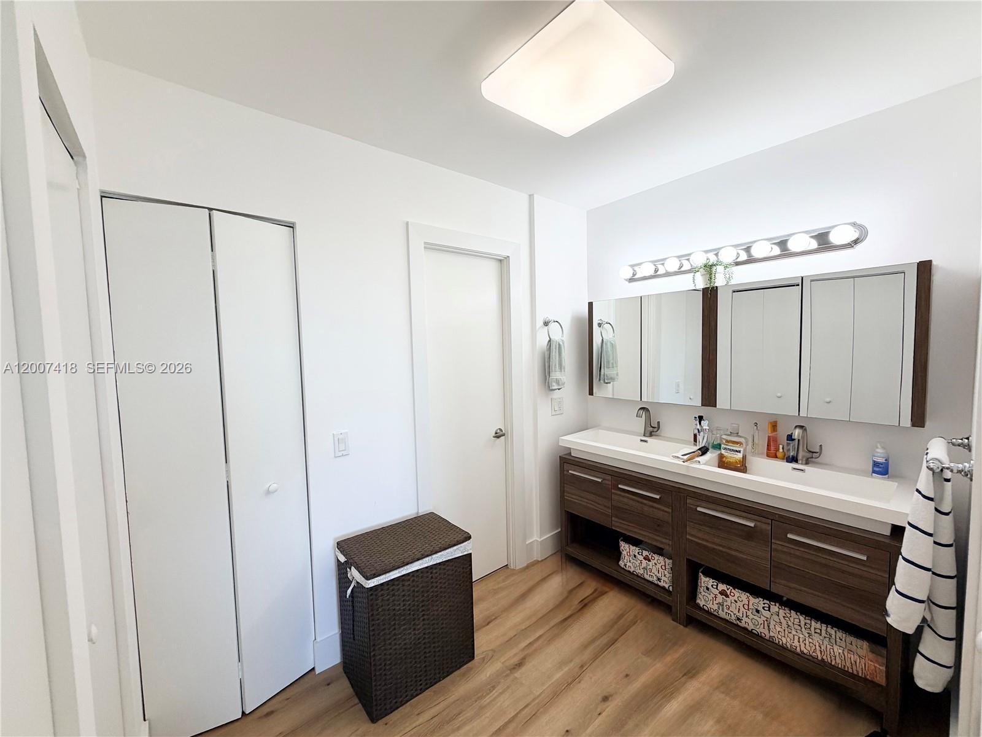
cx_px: 491
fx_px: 397
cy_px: 368
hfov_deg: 102.1
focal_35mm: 14
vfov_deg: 85.7
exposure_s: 1/120
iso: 50
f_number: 2.2
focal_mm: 2.22
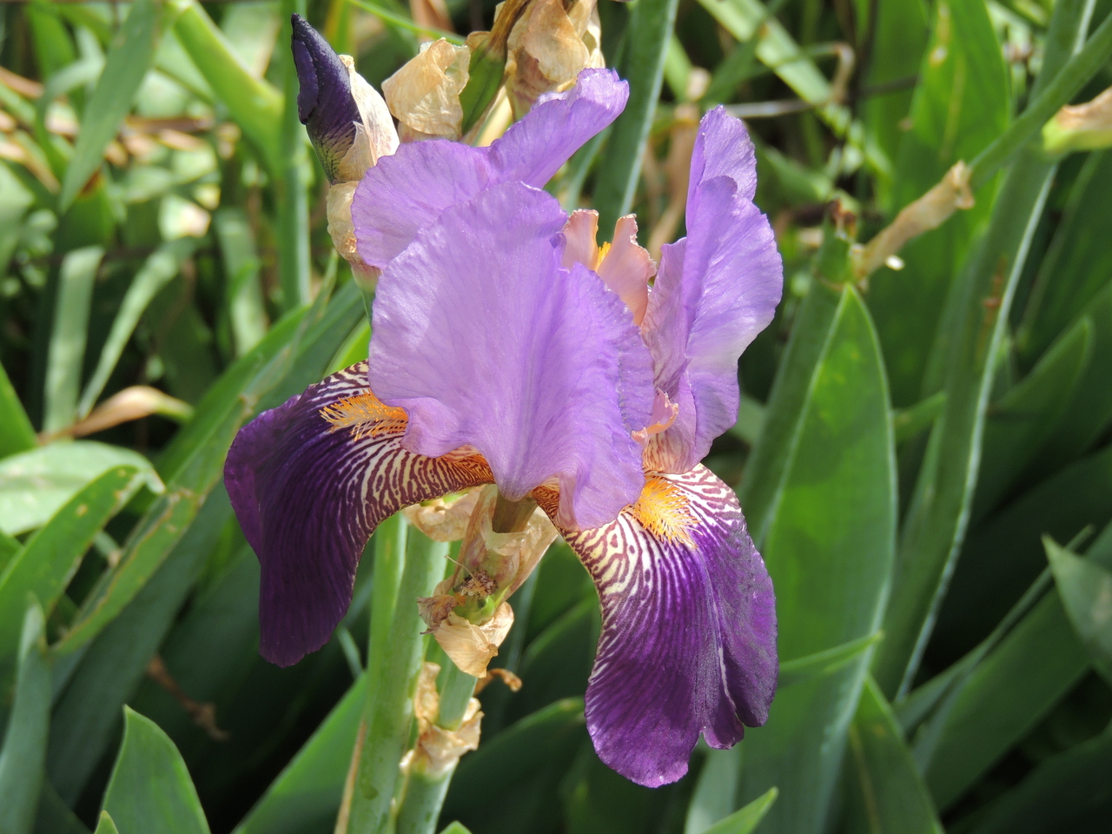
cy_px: 417
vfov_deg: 12.3
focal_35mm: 120
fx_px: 3855
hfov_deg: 16.4
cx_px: 556
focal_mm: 21.4
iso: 100
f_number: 4.2
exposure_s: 1/160
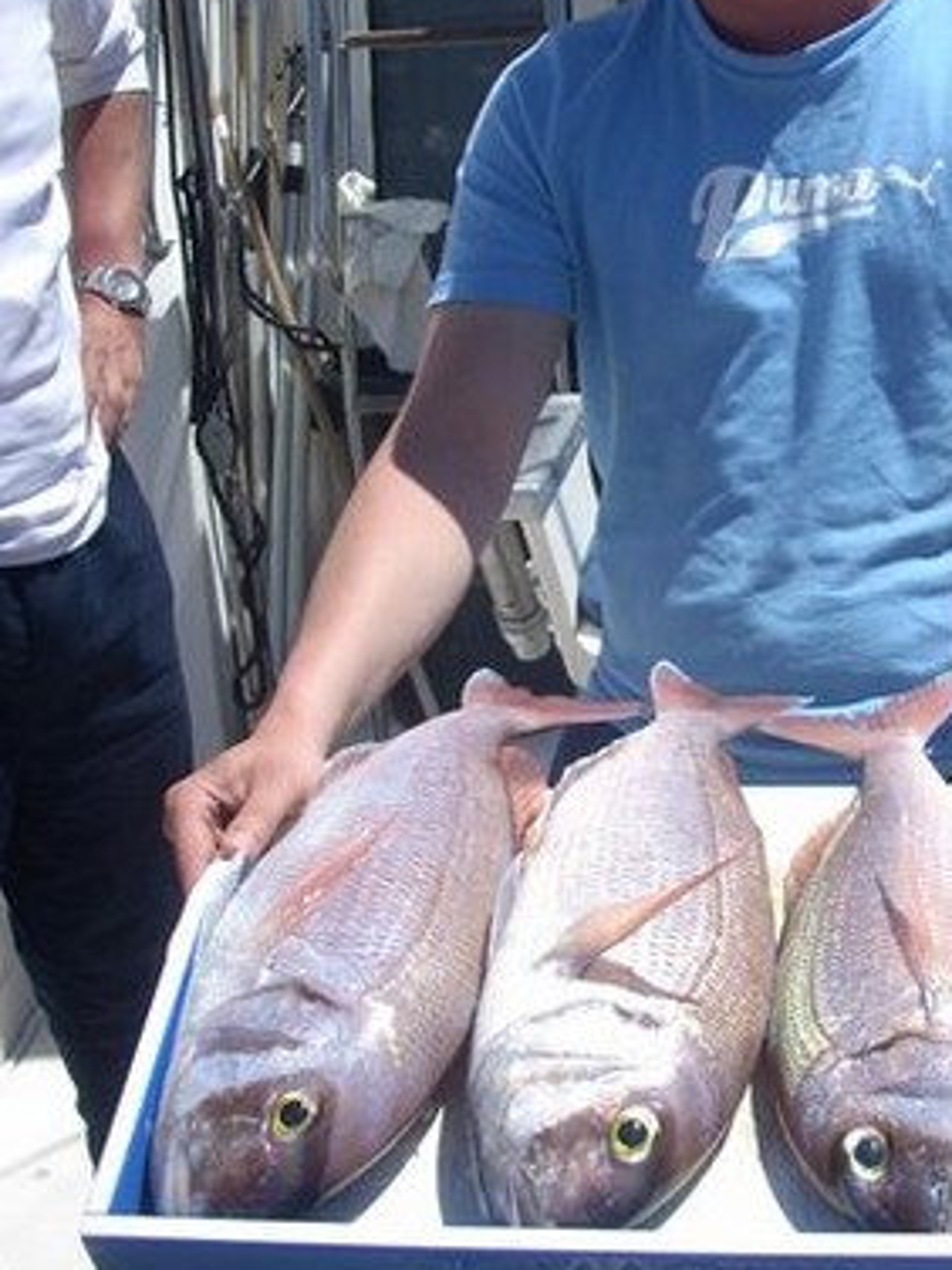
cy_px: 527
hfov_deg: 23.2
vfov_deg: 31.1
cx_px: 790
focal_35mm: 62
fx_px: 2273
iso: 64
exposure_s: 1/354
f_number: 5.6
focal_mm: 6.2
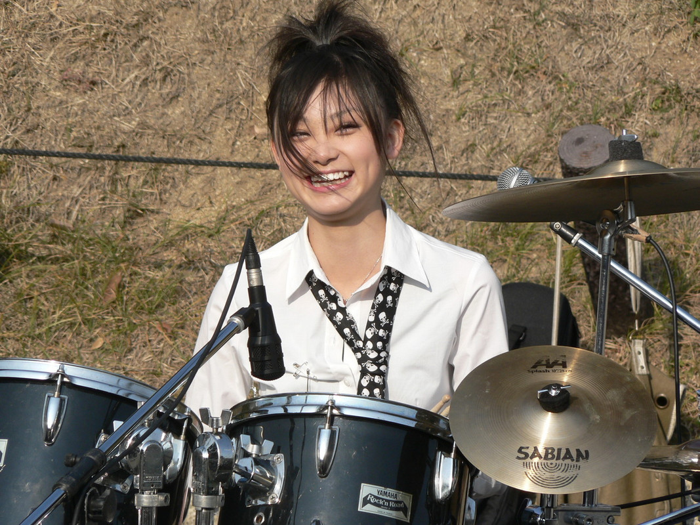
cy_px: 262
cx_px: 350
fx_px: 5702
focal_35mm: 282
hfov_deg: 7.0
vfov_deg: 5.3
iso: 80
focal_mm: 47
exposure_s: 1/500
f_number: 5
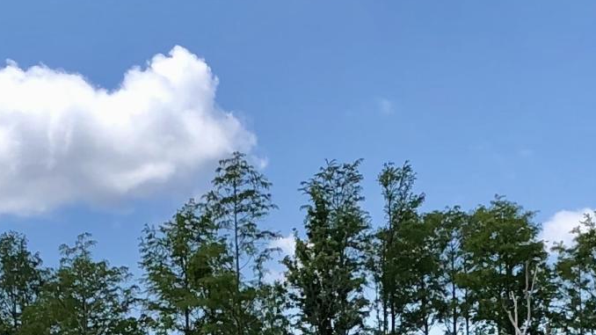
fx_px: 2133
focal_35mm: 135
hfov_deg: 15.9
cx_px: 300
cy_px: 641
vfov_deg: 8.6
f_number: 1.8
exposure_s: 1/1779
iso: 20
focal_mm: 3.99
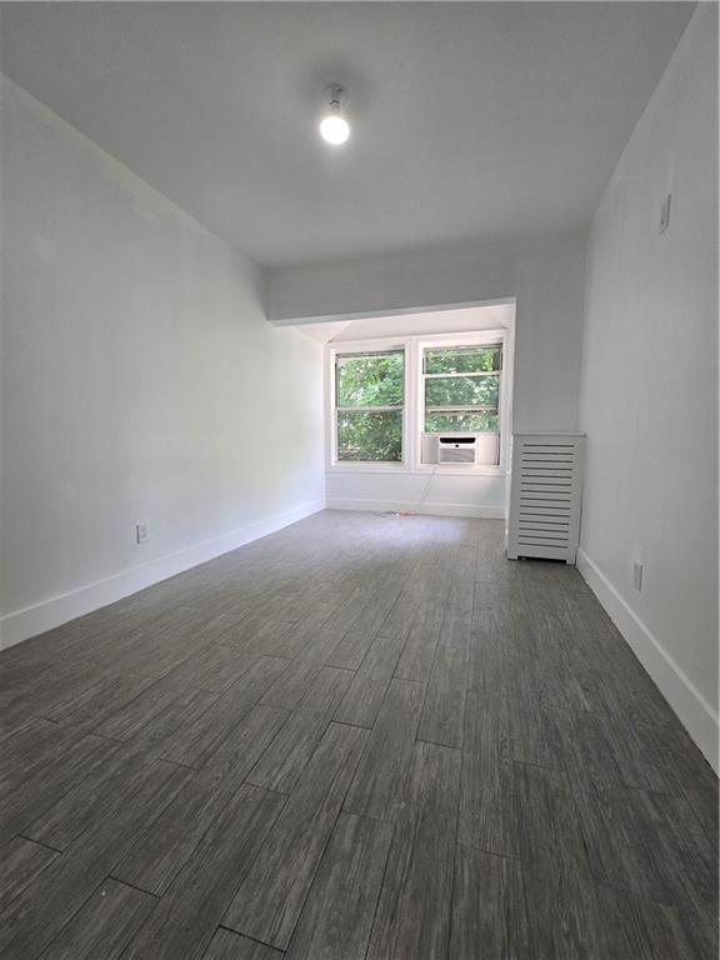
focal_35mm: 13
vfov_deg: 106.2
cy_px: 480
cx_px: 360
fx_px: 361
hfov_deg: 89.9
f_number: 2.2
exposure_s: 1/60
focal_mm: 2.2
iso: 100
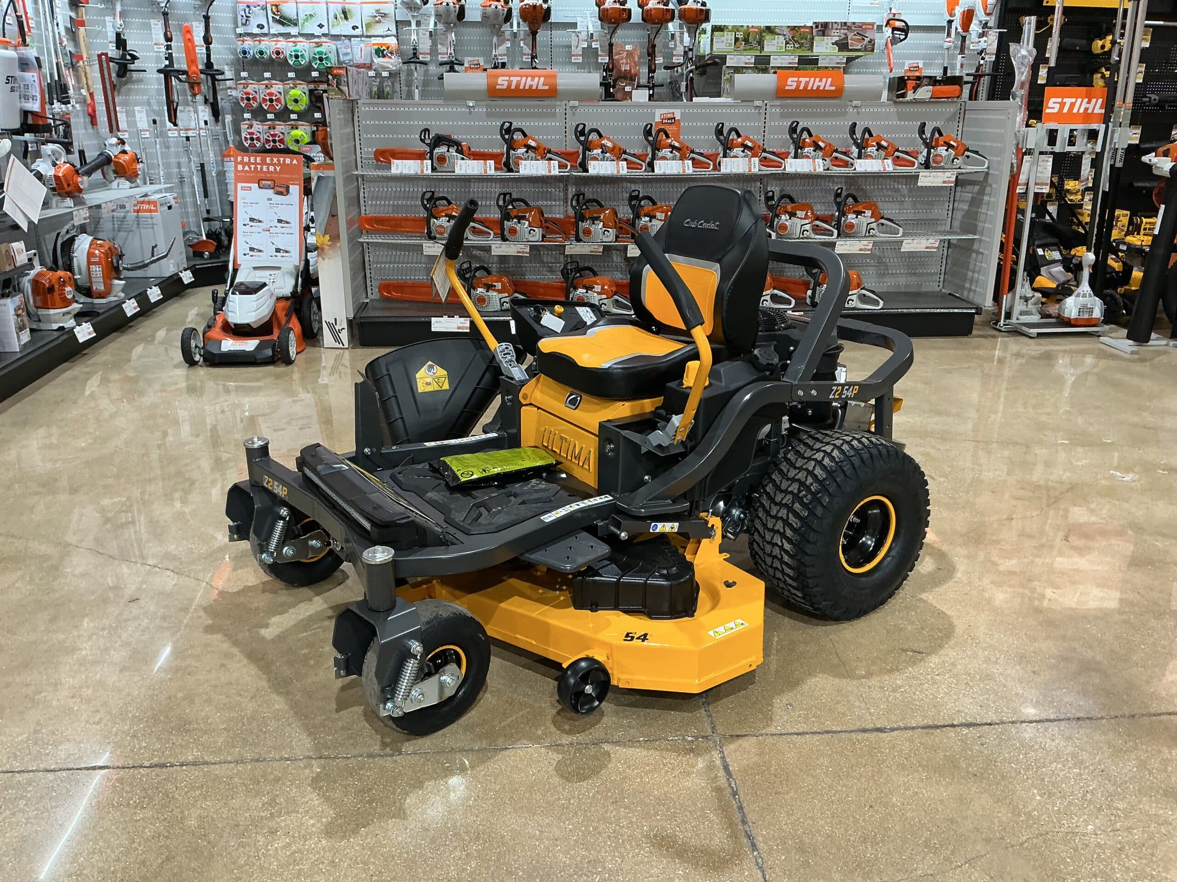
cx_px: 588
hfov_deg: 61.7
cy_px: 441
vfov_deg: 48.2
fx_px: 986
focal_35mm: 29
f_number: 1.8
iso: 80
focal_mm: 3
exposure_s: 1/60
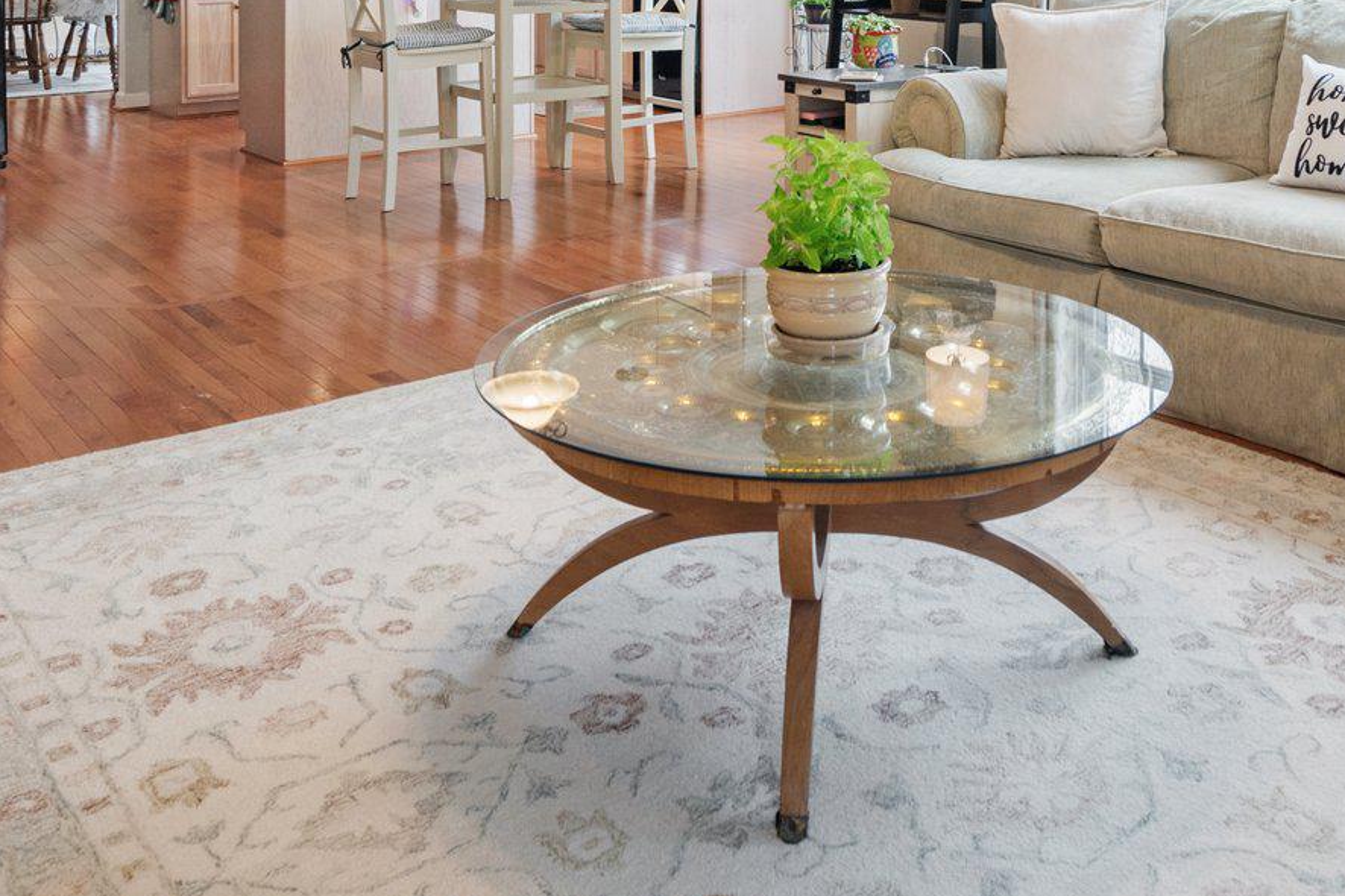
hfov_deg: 51.5
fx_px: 1382
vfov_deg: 31.8
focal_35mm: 37
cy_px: -86
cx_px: 824
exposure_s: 1/8
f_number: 8
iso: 500
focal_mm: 16
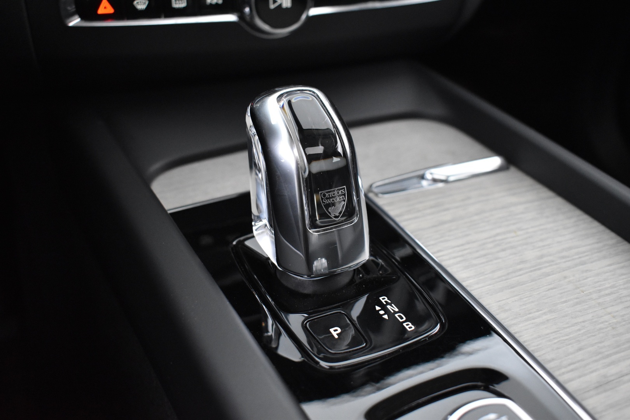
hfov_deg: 49.6
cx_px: 315
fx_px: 682
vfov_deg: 34.2
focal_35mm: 39
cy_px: 210
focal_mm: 26
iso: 3200
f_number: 4
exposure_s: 1/20
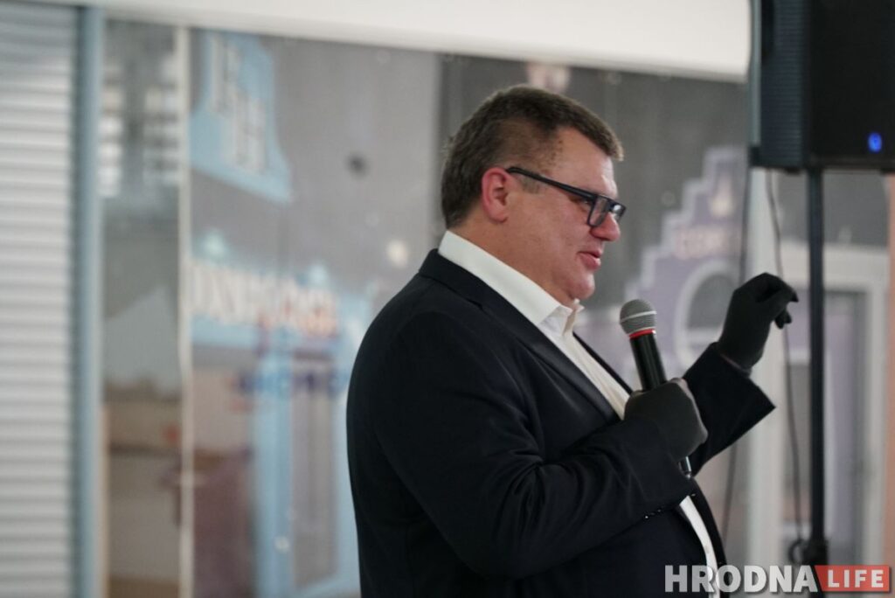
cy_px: 299
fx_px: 3905
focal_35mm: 157
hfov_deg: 13.1
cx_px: 448
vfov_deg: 8.8
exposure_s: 1/80
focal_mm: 105
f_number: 4
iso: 2000
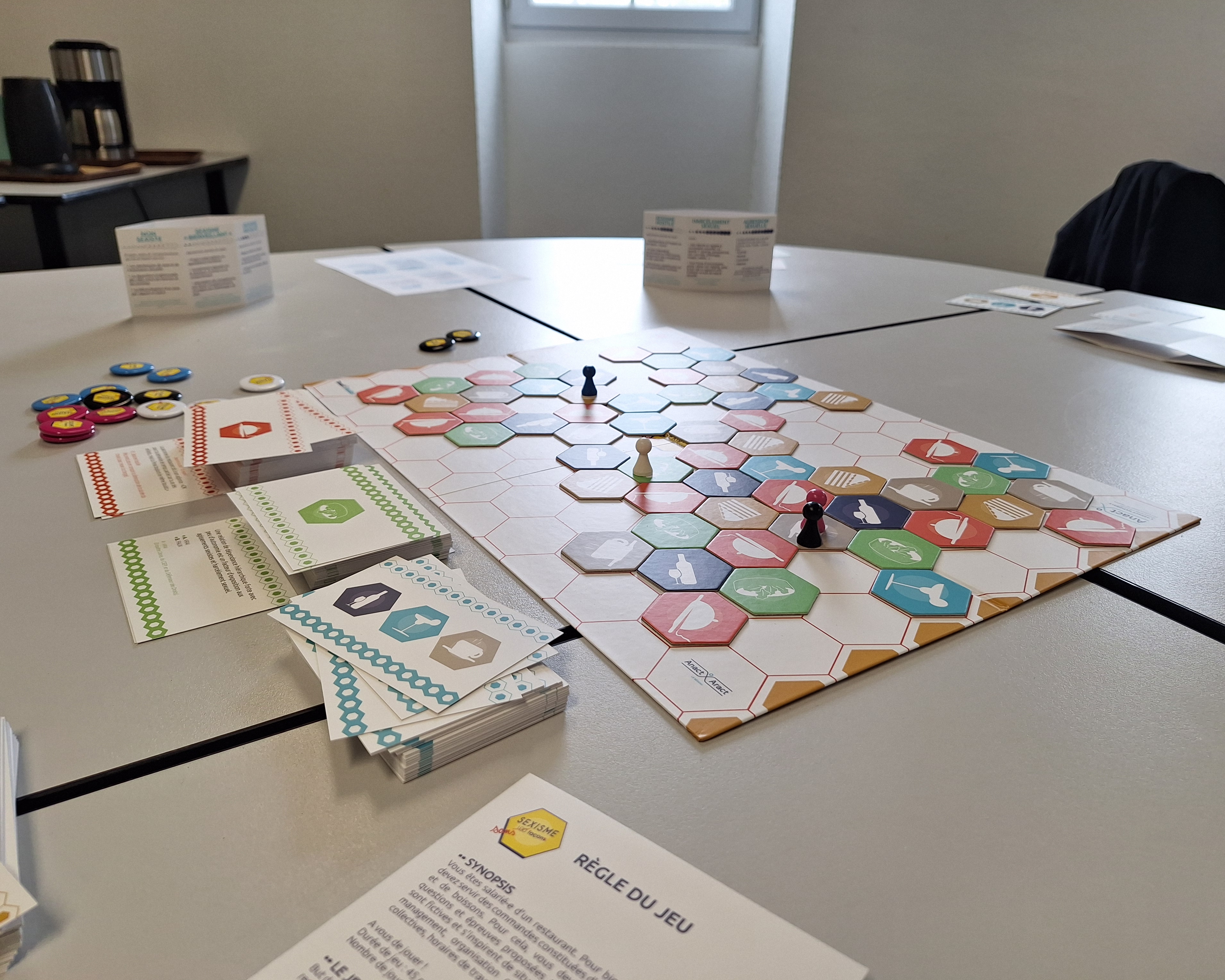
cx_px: 629
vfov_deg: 58.8
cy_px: 490
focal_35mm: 24
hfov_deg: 70.3
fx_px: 870
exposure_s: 1/101
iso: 40
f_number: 1.8
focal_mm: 5.54
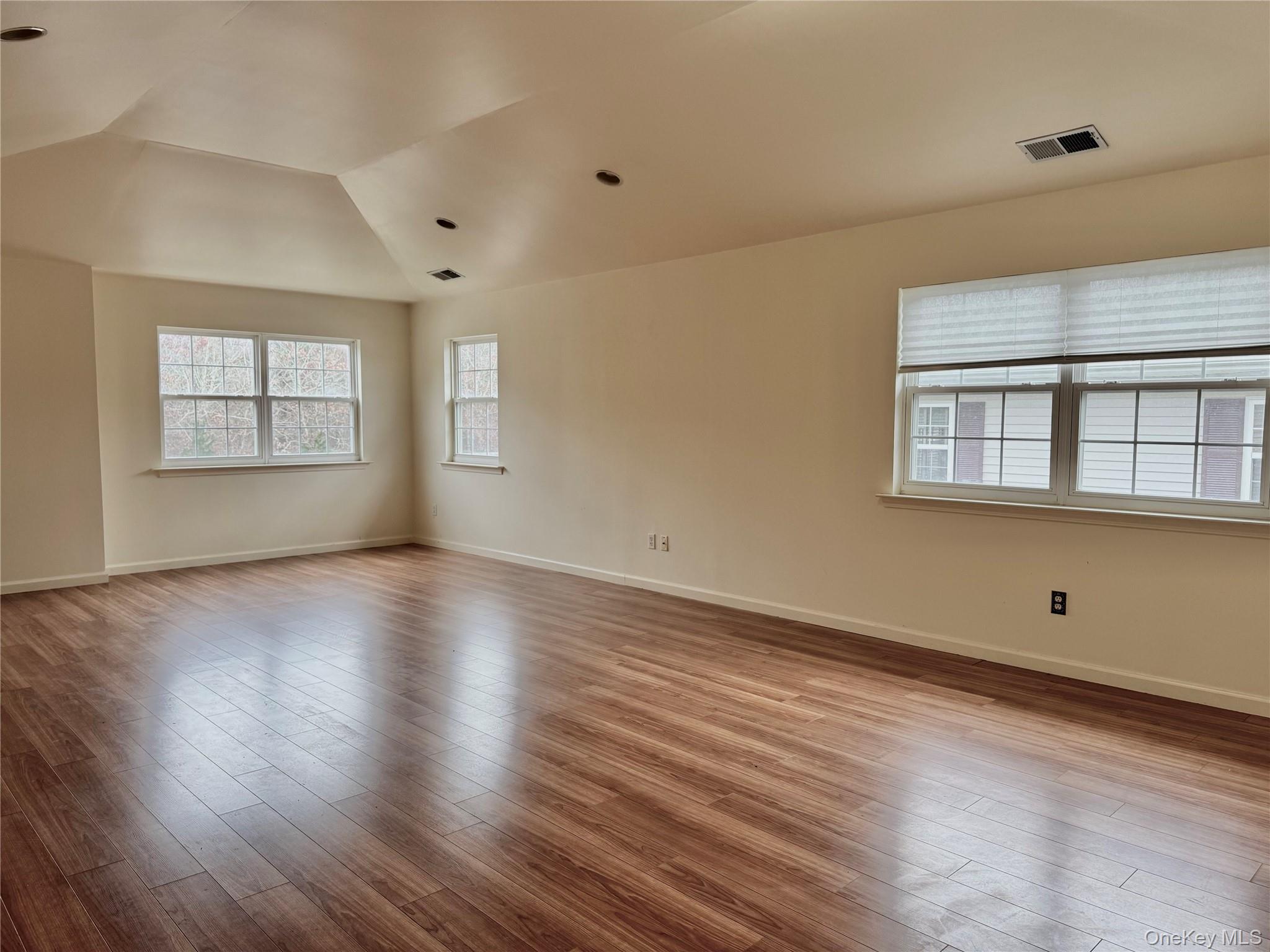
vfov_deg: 56.8
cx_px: 635
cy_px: 476
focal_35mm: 24
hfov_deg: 71.6
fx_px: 881
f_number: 1.78
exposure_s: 1/120
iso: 100
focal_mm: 6.76
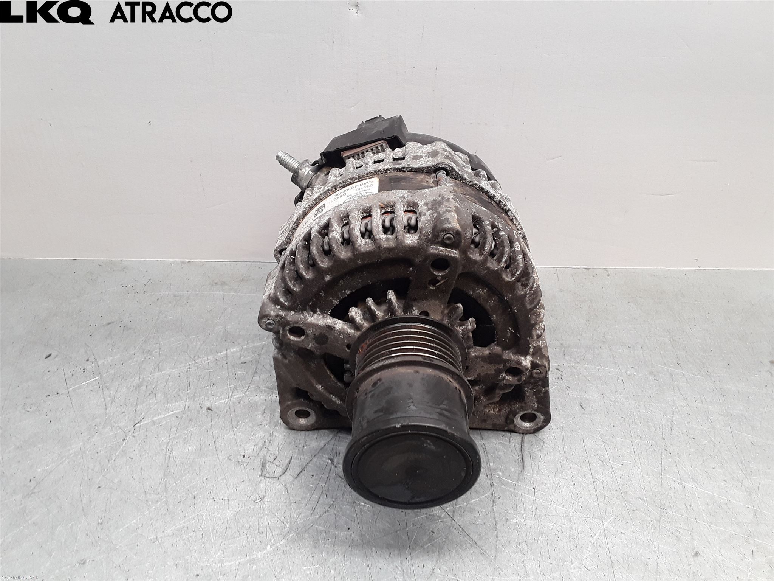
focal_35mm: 28
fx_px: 626
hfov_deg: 63.4
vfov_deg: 49.7
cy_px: 290
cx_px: 387
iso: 50
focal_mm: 2.91
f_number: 1.9
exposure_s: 1/50
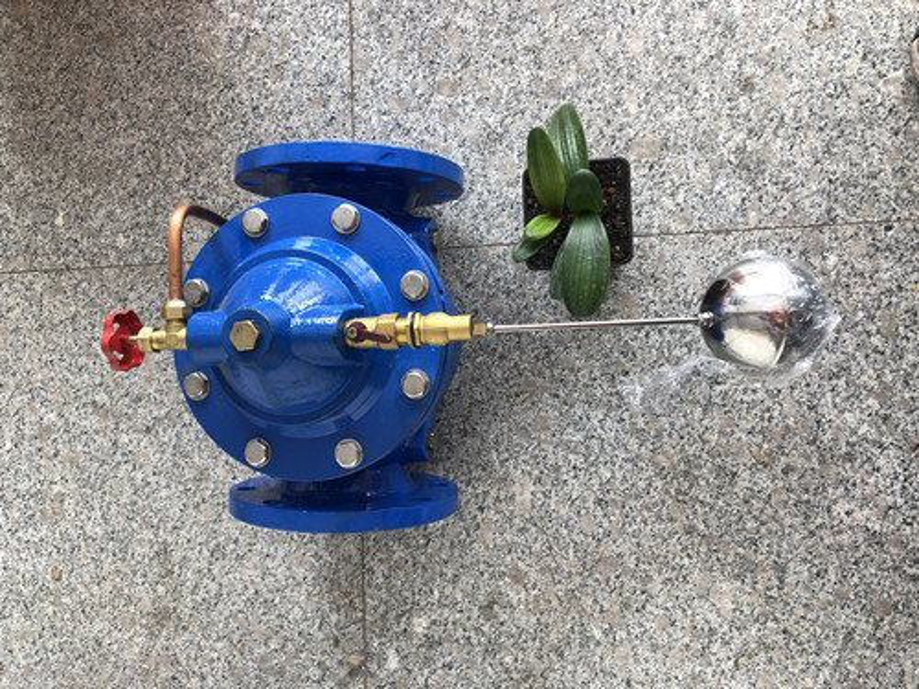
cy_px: 344
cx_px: 460
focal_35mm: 28
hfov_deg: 63.4
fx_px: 743
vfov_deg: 49.7
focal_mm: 3.99
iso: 25
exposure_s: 1/40
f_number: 1.8
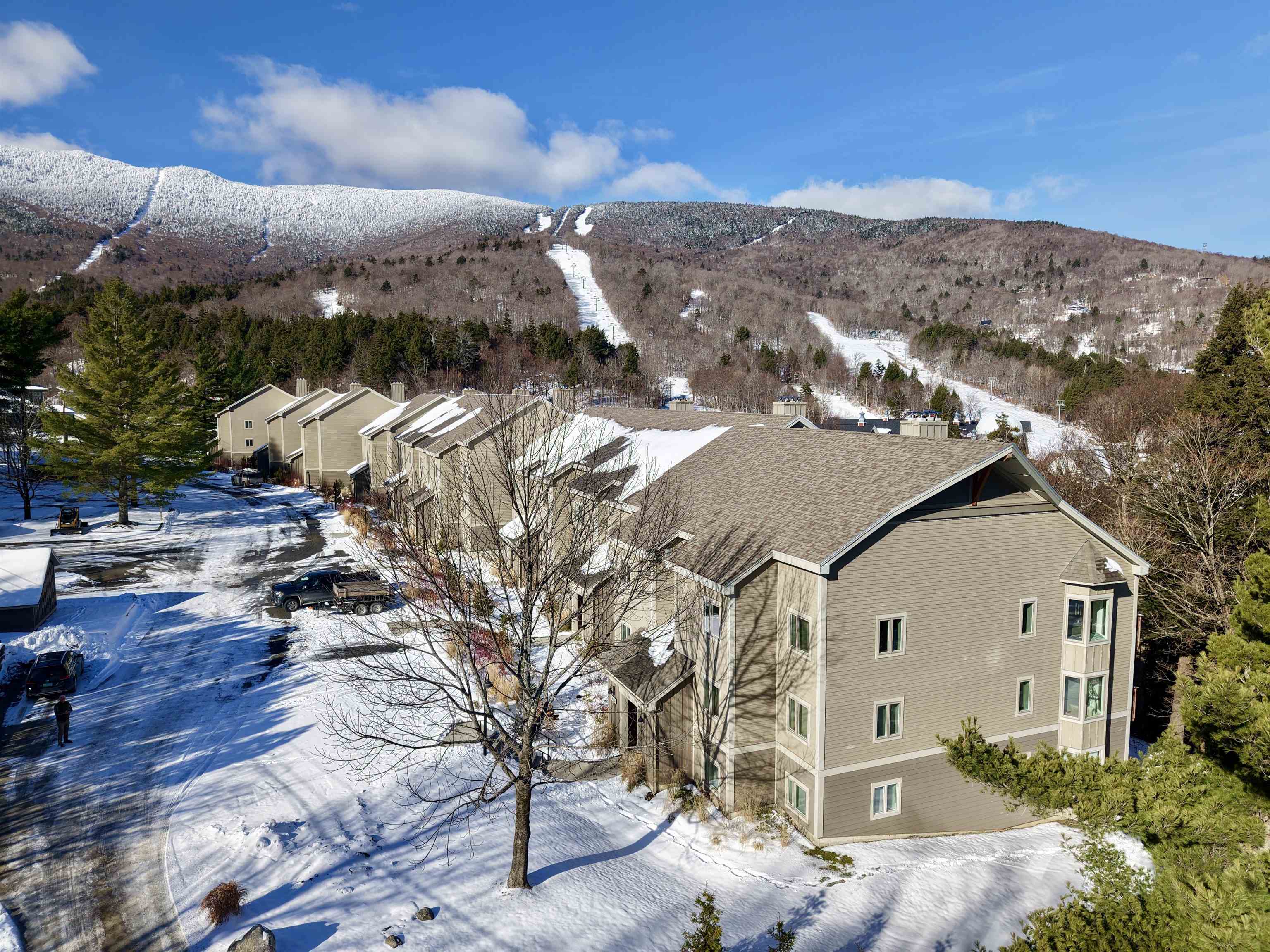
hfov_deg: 71.6
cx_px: 635
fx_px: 881
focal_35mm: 24
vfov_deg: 56.8
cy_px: 476
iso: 130
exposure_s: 1/160
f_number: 1.8
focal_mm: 8.67
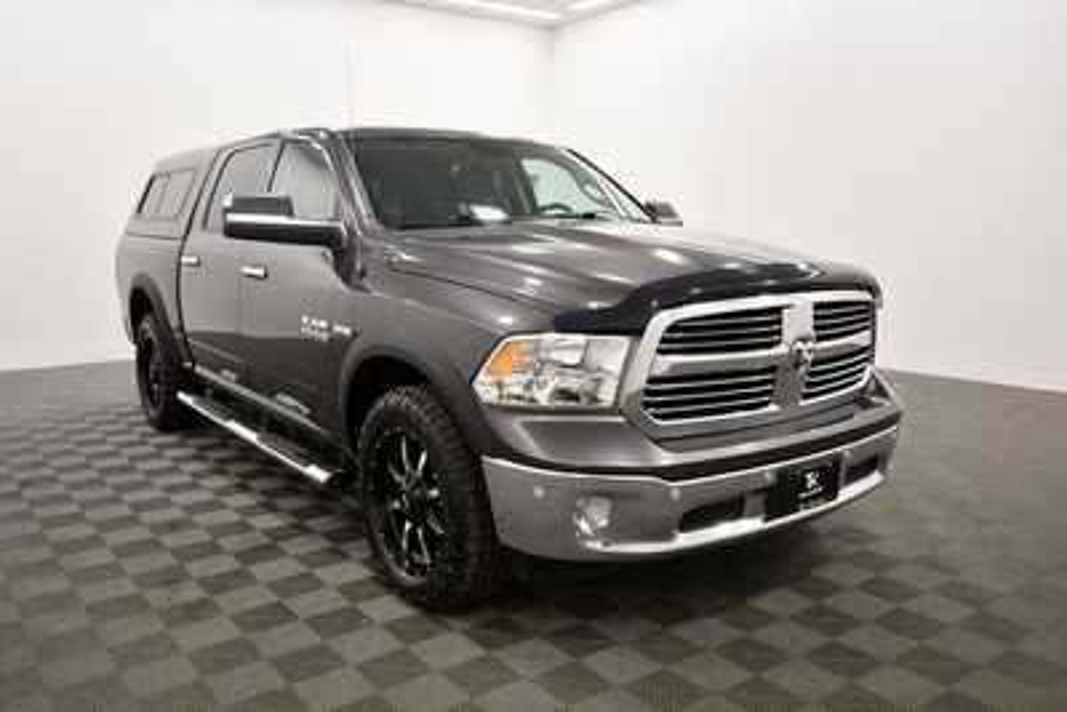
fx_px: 889
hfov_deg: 61.9
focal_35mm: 30
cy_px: 356
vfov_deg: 43.6
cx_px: 534
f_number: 5.6
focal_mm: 20
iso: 1100
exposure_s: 1/125
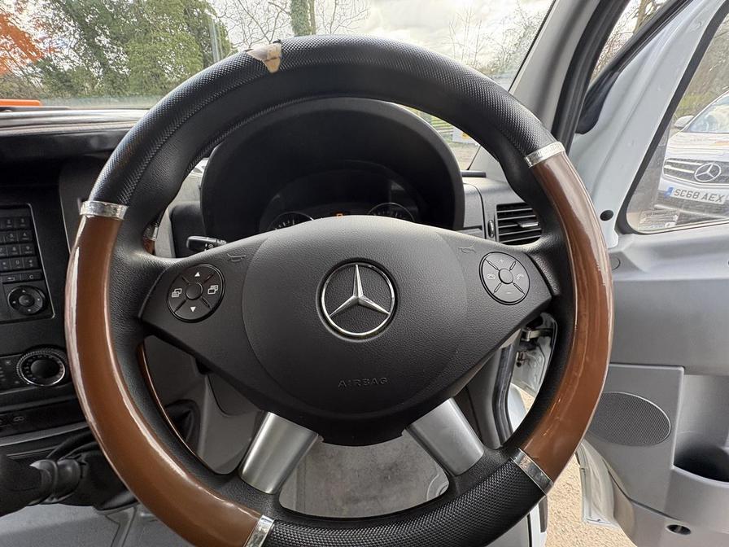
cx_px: 364
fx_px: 295
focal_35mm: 14
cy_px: 274
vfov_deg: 85.7
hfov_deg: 102.1
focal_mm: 2.22
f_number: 2.2
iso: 100
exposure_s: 1/140
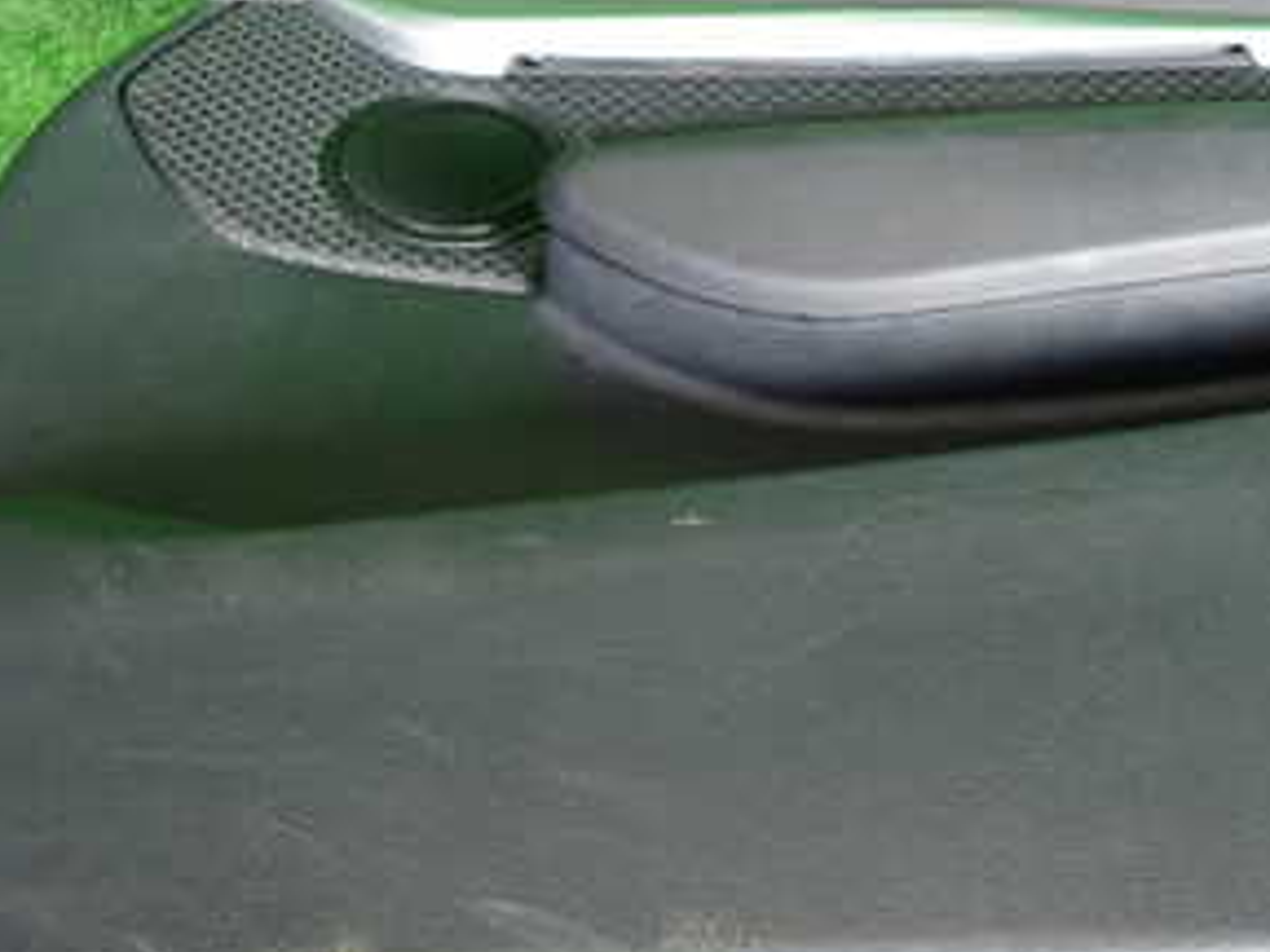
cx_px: 930
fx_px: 1908
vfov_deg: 28.0
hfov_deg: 36.1
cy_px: 458
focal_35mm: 52
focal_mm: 4.5
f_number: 2
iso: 250
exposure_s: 1/50
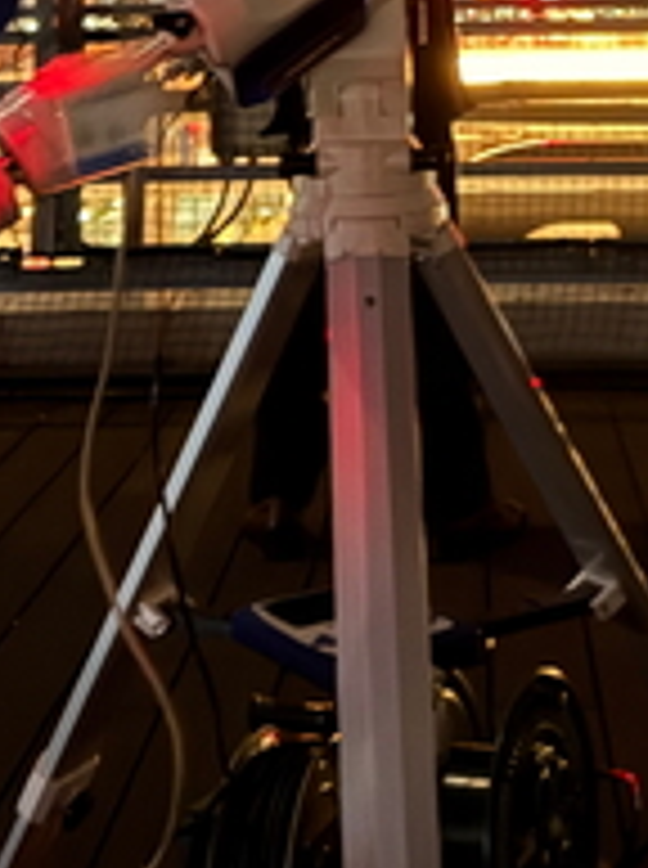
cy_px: -333
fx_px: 1903
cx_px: 371
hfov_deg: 19.3
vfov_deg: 22.3
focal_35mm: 76
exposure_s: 1/5
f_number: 1.78
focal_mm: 6.76
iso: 4000
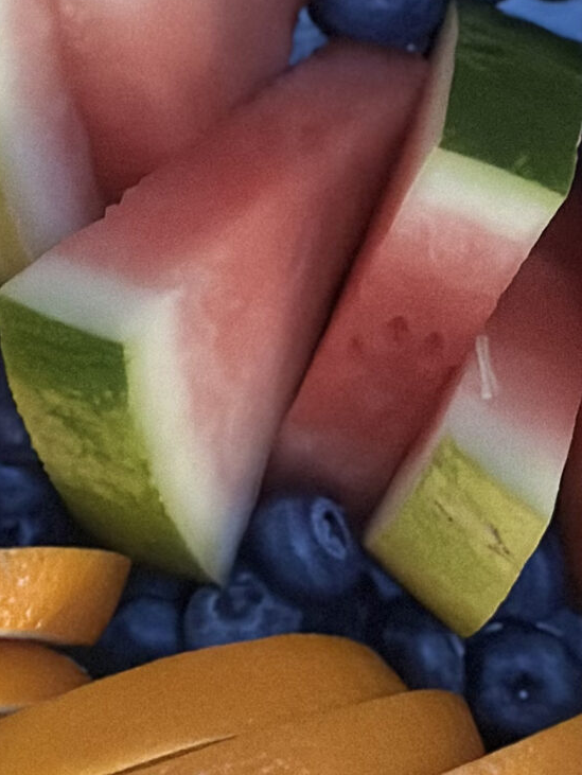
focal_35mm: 168
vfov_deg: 11.5
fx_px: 3763
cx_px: 421
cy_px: -234
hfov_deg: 8.8
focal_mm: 6.86
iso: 1000
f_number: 1.78
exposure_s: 1/30
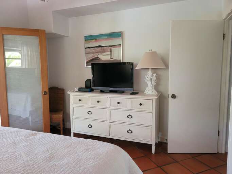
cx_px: 116
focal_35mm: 25
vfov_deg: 54.9
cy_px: 87
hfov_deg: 69.4
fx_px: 168
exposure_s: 1/40
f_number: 1.8
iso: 400
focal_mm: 7
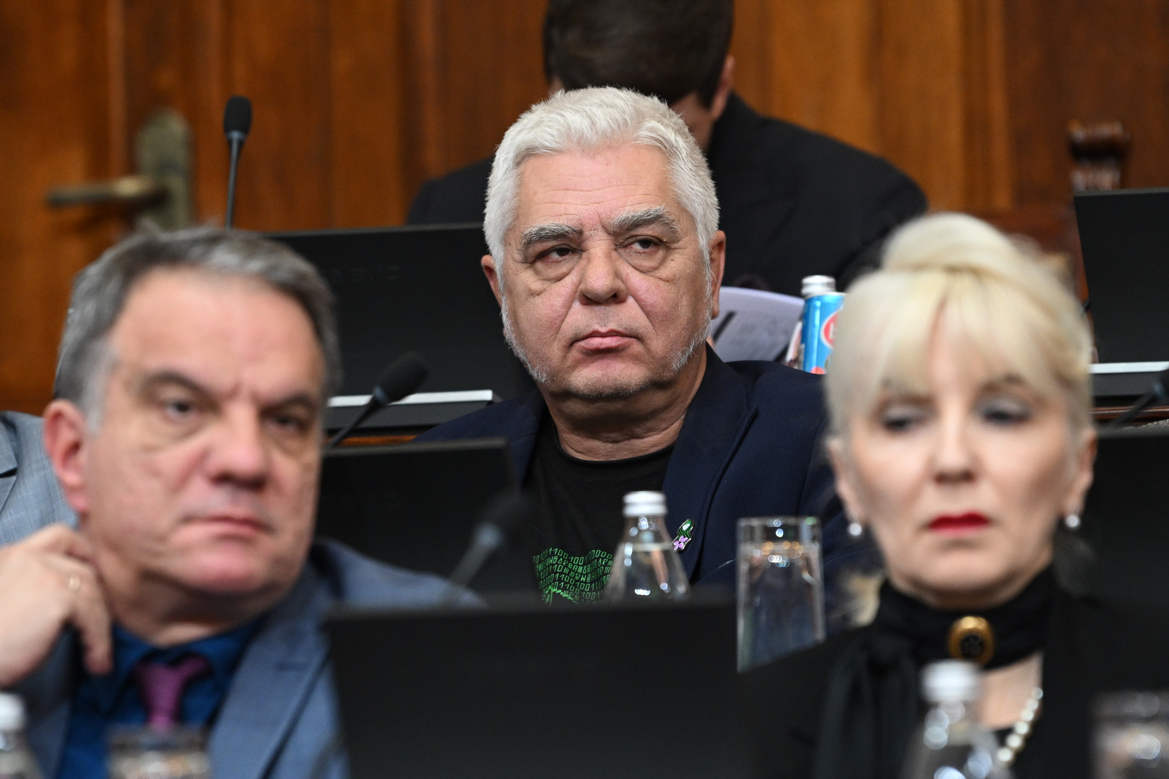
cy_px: 390
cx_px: 584
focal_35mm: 300
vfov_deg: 4.6
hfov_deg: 6.9
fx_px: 9741
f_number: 4
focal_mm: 200
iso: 2500
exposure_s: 1/250
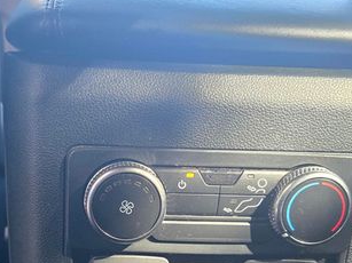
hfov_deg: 39.3
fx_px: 488
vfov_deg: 29.2
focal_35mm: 48
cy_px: 230
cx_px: 122
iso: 500
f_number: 1.8
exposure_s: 1/120
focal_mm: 5.4
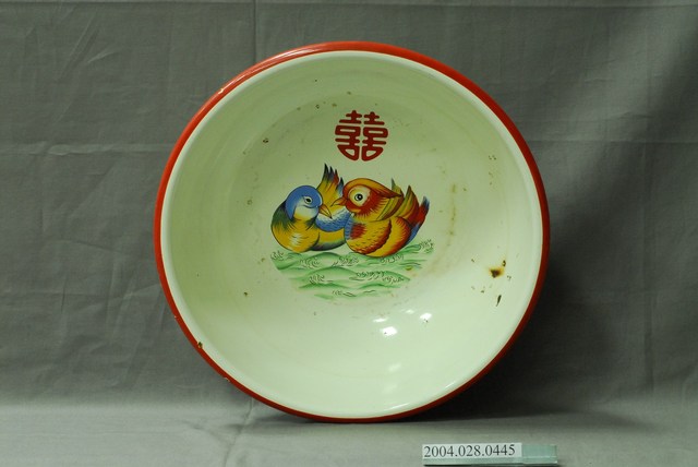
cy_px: 234
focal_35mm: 90
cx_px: 349
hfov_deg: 22.6
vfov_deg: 15.2
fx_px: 1747
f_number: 8
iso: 1000
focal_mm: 60
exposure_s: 1/6
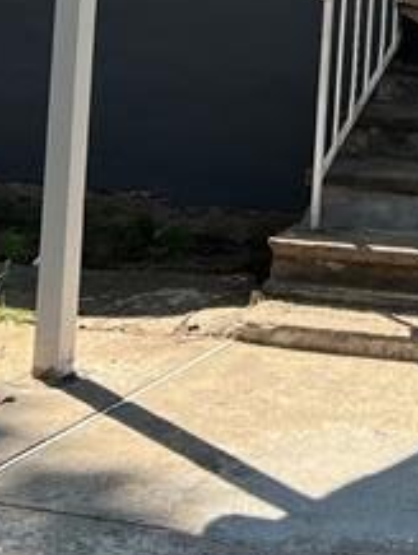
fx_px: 1960
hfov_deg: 11.8
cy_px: -384
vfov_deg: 14.5
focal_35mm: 122
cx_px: 576
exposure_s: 1/1361
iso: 50
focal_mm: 5.7
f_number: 1.5
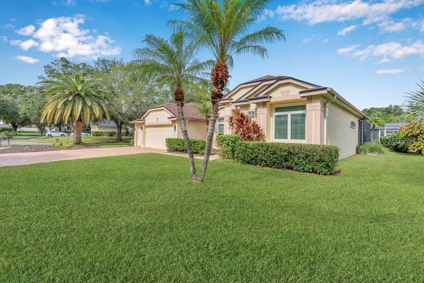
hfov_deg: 96.7
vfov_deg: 73.8
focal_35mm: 16
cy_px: 142
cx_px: 212
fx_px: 188
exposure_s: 1/125
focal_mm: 16
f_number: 9
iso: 100
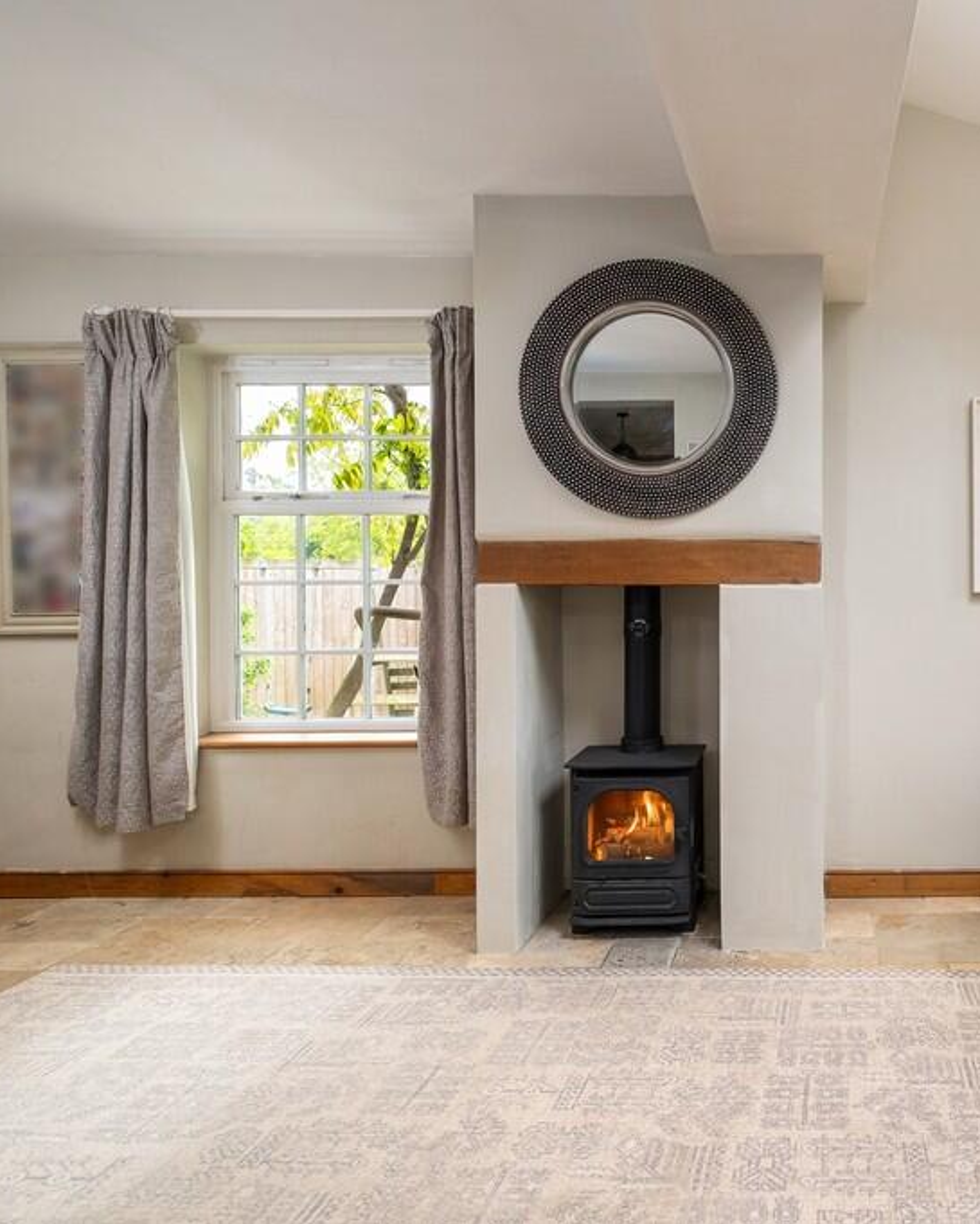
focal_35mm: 24
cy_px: 612
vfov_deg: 70.3
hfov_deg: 52.9
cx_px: 847
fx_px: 870
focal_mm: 11
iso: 200
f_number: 7.1
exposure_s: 1/40
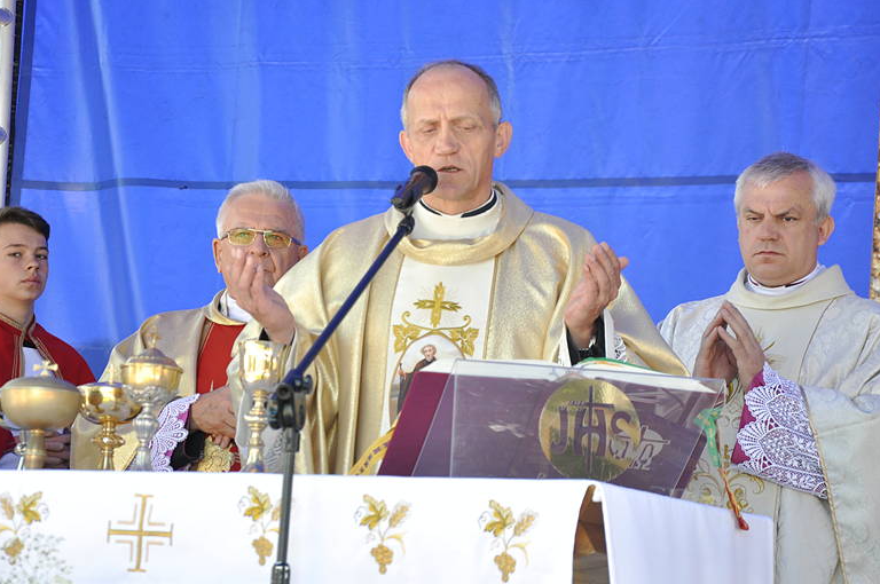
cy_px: 266
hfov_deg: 16.5
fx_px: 3041
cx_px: 453
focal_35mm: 125
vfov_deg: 11.0
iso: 400
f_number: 5.3
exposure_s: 1/80
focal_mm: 75
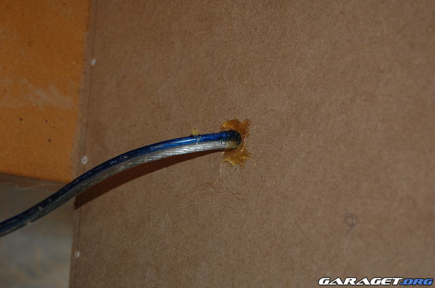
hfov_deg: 24.7
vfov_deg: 16.5
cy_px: 144
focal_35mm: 82
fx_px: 995
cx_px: 218
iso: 400
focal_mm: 55
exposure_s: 1/60
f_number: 5.6
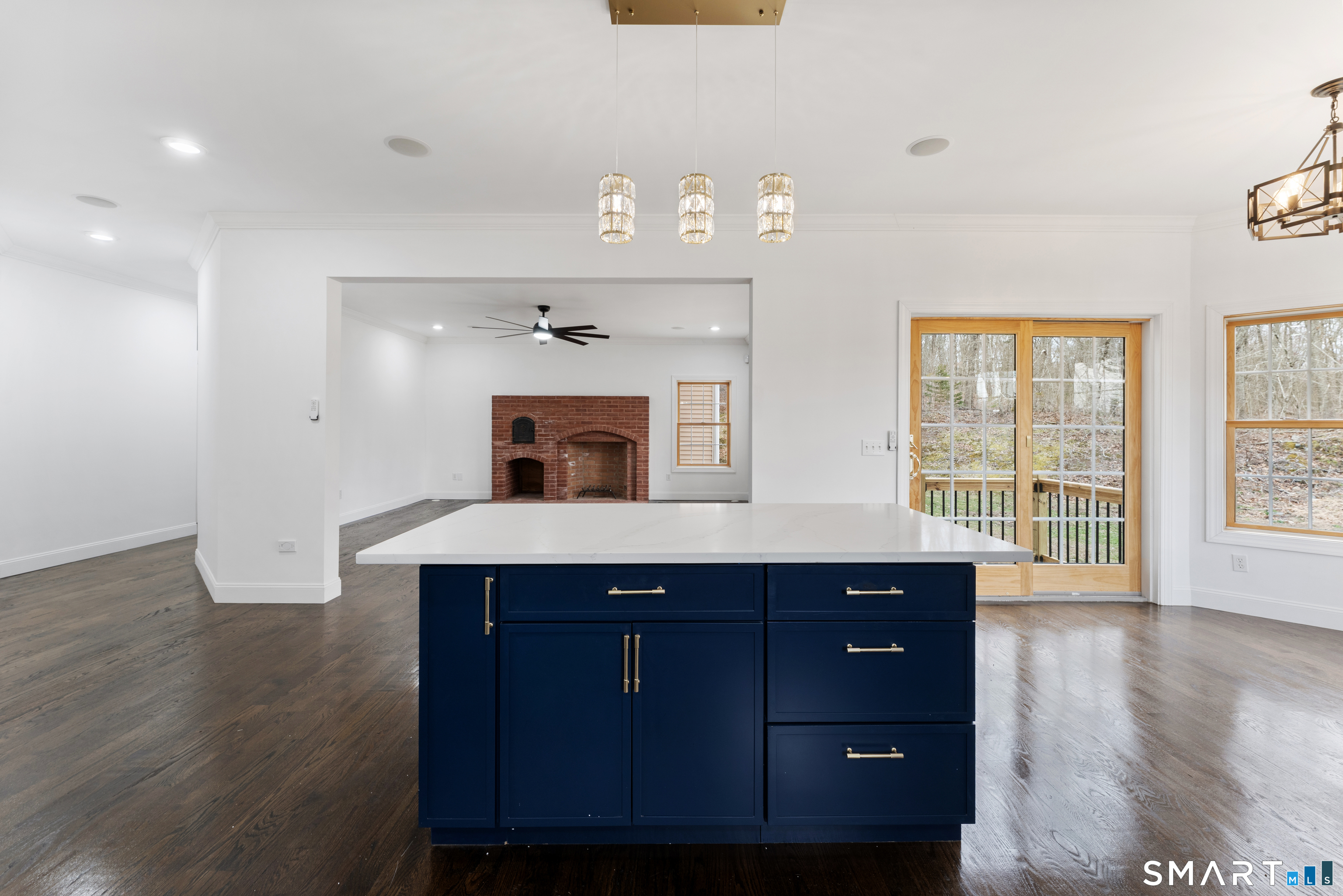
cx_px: 672
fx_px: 522
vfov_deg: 81.2
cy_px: 448
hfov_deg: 104.3
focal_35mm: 14
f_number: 8
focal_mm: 14
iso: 320
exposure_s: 1/6
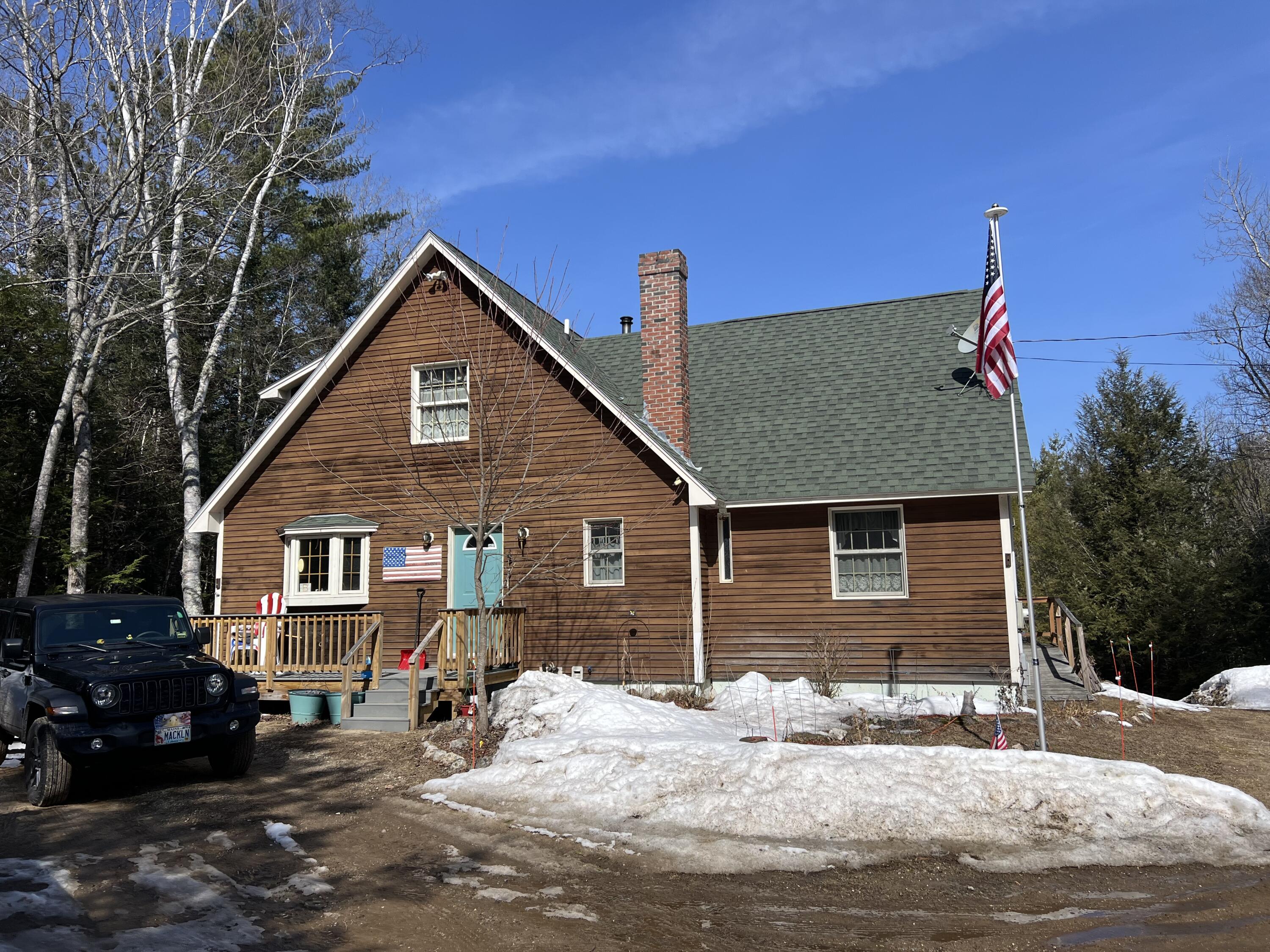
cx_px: 635
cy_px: 476
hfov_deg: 67.3
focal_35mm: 26
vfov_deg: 53.1
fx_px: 954
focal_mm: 5.7
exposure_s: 1/4831
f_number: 1.5
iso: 50
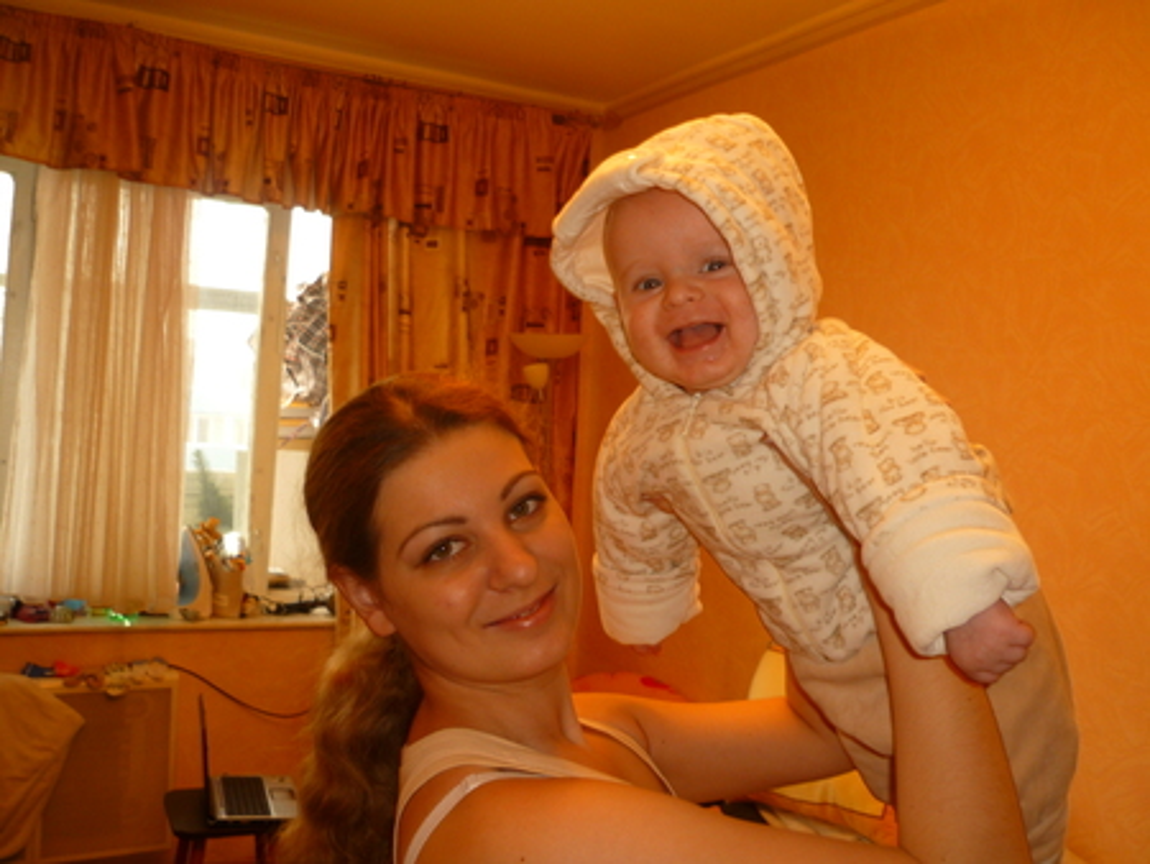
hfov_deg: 55.3
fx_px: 1097
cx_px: 575
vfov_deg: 43.0
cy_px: 432
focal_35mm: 33
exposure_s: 1/30
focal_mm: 5.5
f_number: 2.8
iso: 100
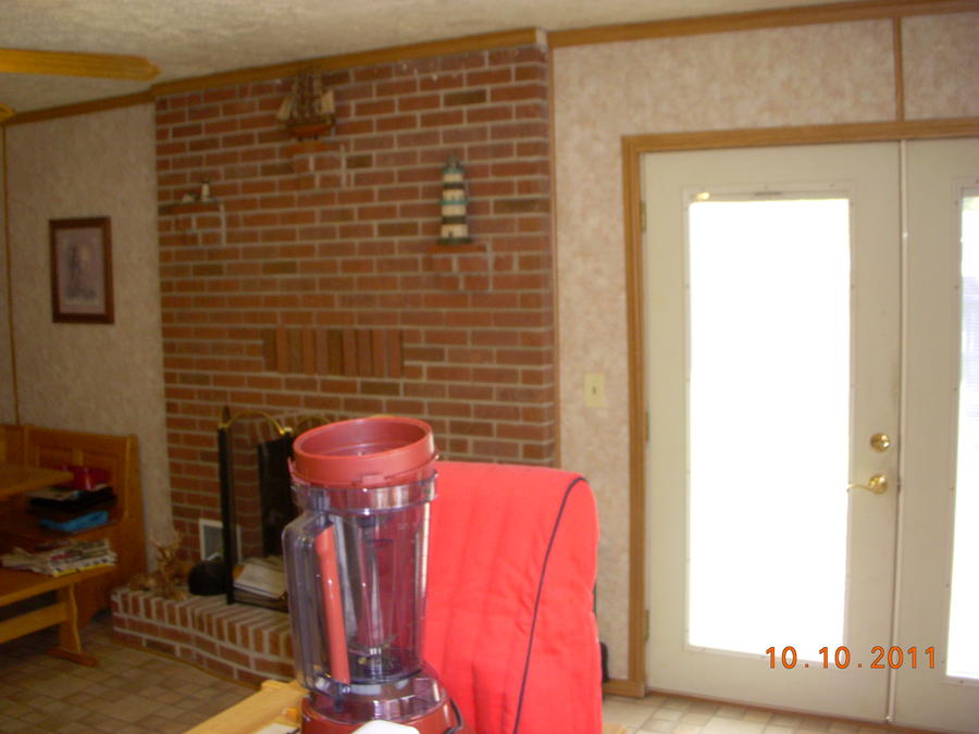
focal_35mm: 38
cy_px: 367
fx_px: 1075
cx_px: 490
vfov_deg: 37.7
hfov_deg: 49.0
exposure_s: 1/40
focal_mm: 6.3
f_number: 3.3
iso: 200
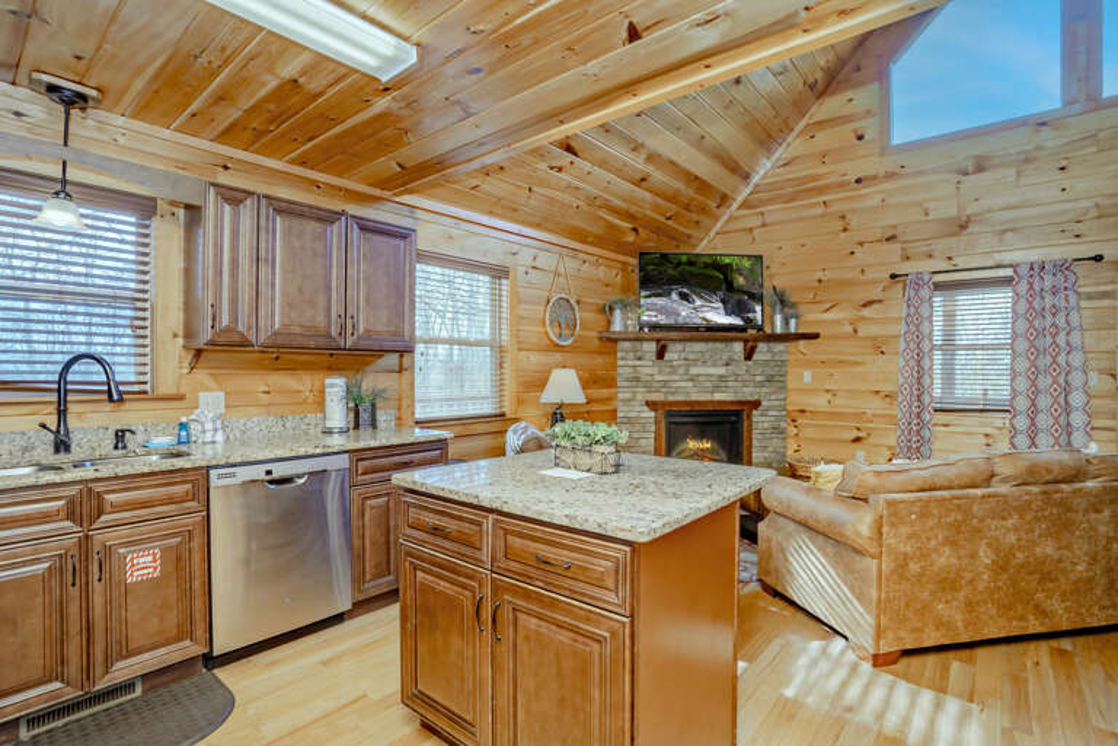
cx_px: 559
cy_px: 373
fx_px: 497
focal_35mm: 16
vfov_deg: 73.7
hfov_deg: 96.7
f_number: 6.3
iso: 800
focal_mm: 16
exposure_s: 1/200
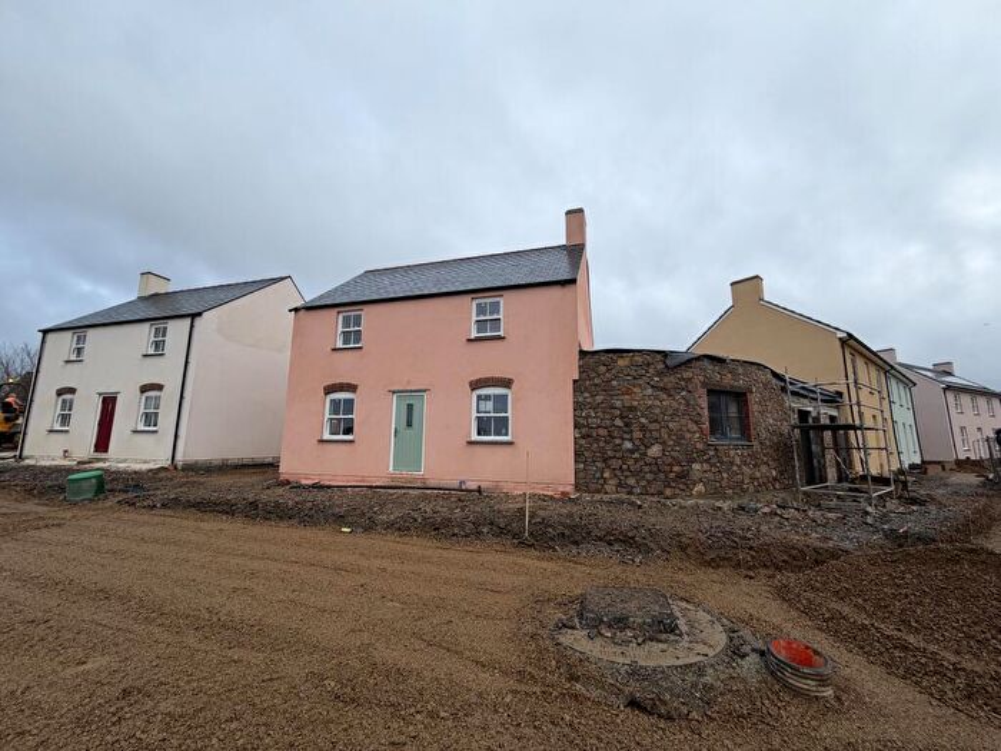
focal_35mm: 14
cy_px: 376
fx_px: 405
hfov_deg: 102.1
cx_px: 500
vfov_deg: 85.7
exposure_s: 1/439
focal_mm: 2.22
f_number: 2.2
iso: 64
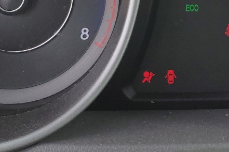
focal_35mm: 98
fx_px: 623
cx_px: 173
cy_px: -76
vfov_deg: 13.2
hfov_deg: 20.6
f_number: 1.5
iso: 50
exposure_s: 1/357
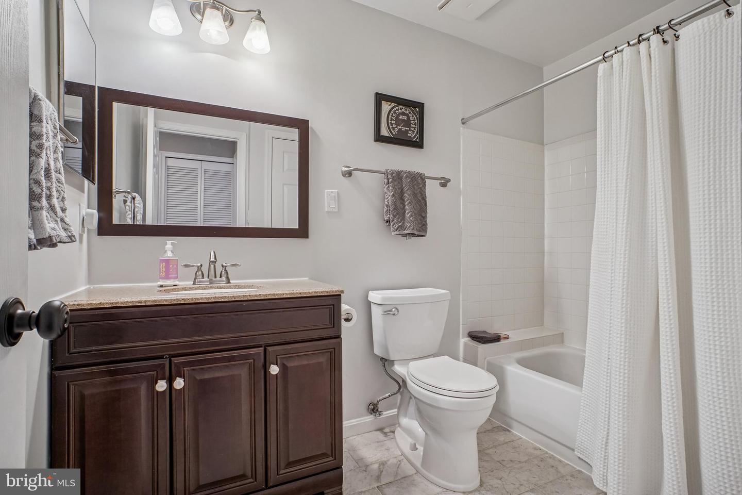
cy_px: 248
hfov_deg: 95.0
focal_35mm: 16
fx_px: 340
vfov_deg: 72.1
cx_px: 371
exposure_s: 1/13
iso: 500
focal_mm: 11
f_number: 8
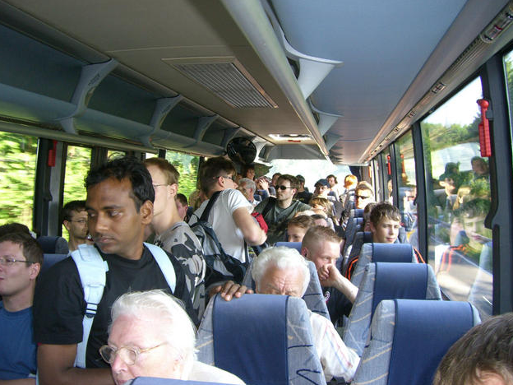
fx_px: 578
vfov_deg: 36.8
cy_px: 189
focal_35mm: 39
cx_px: 252
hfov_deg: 47.9
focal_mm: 6.2
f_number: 2.7
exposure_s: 1/60
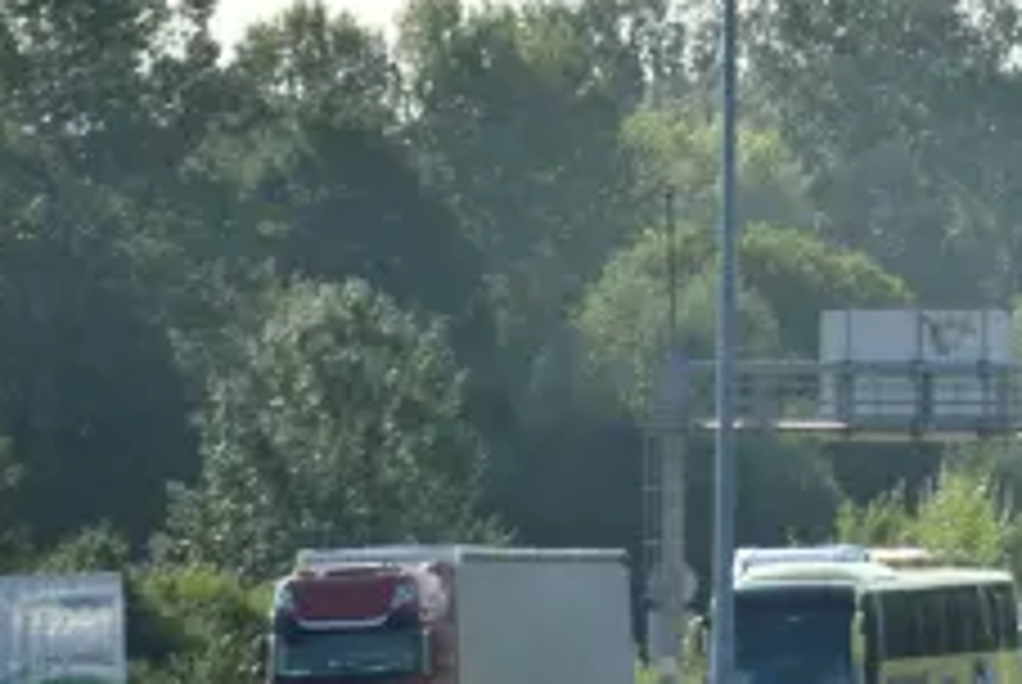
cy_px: 83
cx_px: 1589
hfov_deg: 3.1
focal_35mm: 669
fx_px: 19016
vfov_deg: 2.1
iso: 200
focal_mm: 200
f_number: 5.6
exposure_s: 1/1000
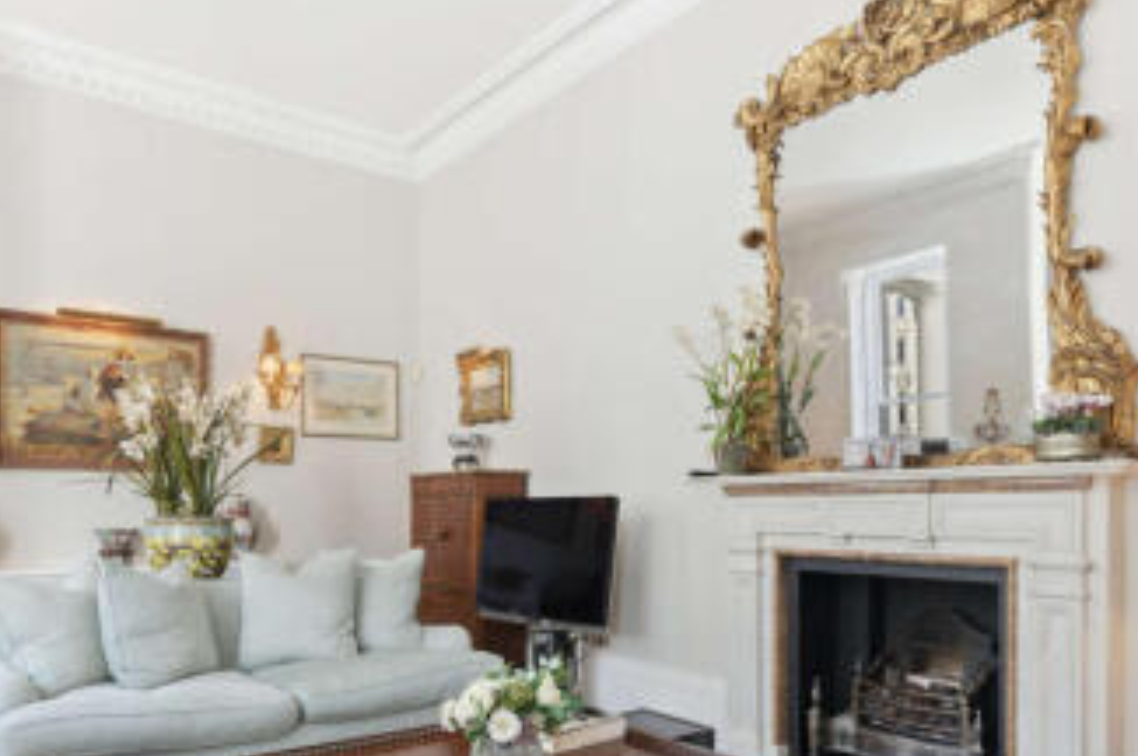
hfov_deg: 78.6
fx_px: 695
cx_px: 581
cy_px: 516
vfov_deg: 55.7
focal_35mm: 22
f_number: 5
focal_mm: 15
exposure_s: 1/15
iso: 400
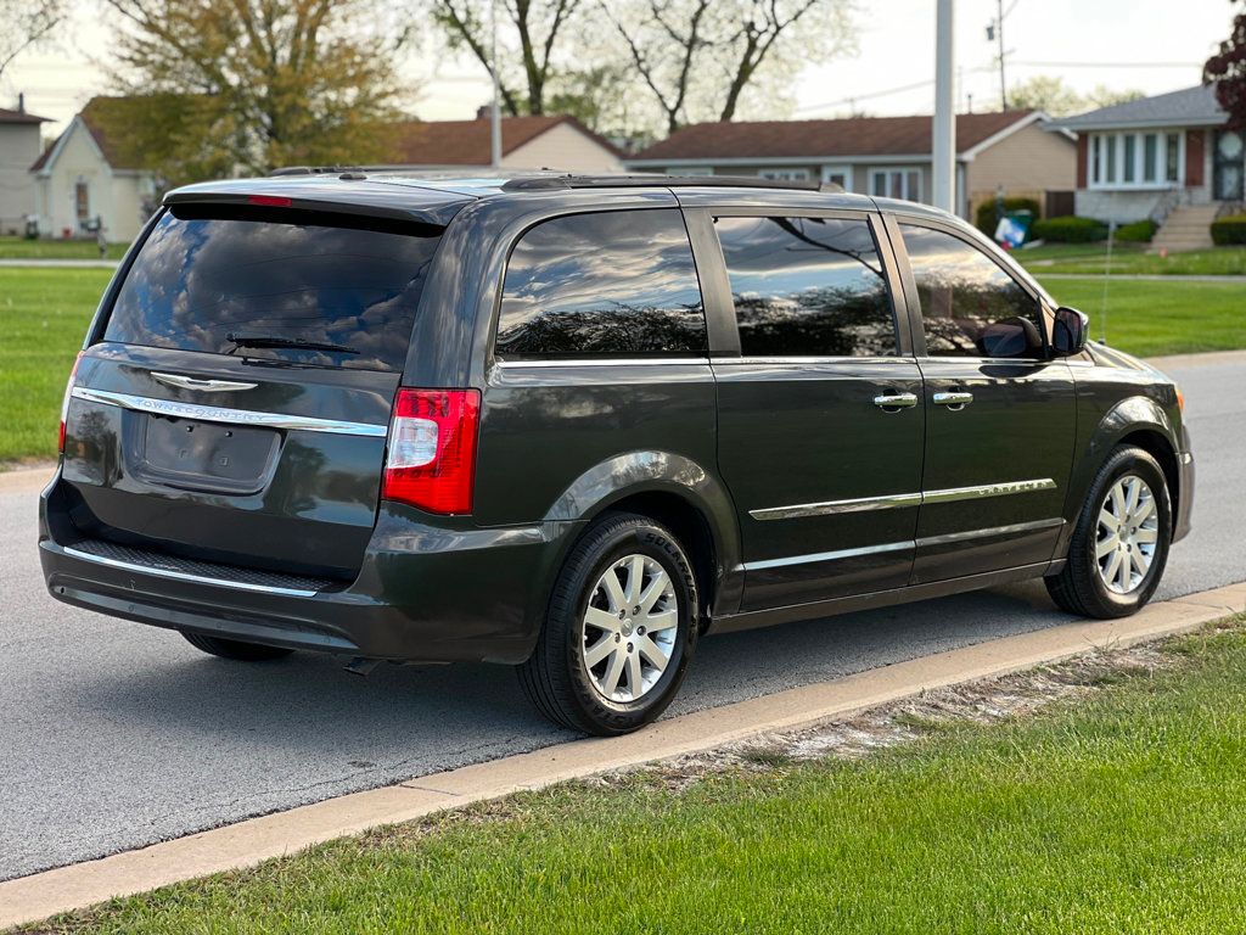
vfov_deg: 19.1
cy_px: 468
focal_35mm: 77
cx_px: 623
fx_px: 2772
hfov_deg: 25.3
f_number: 2.8
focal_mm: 9
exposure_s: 1/121
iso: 50
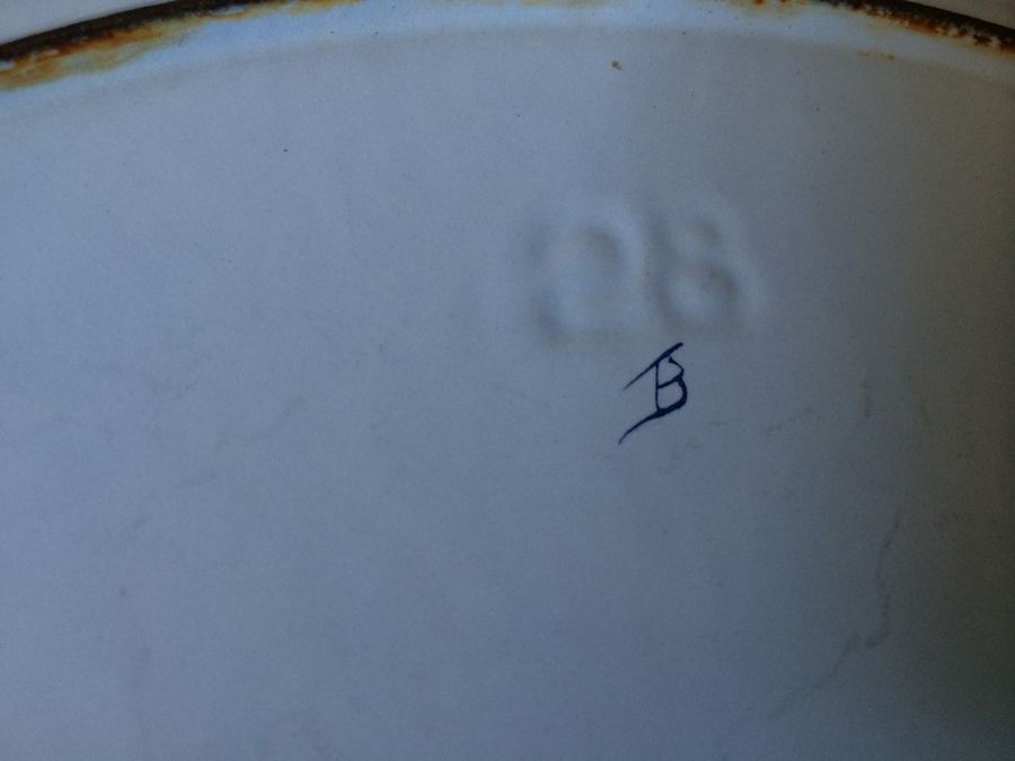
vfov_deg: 46.8
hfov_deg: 60.0
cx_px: 508
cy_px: 380
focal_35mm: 30
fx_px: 880
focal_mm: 4.12
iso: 80
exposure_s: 1/30
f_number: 2.2
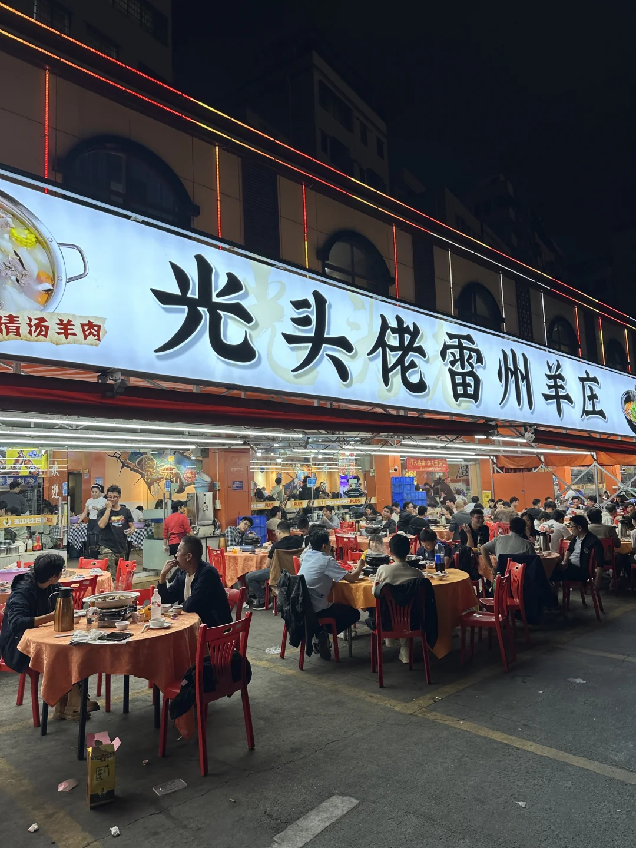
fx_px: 588
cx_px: 318
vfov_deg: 71.6
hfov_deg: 56.8
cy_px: 424
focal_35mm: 24
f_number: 1.78
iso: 50
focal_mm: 6.86
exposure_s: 1/110
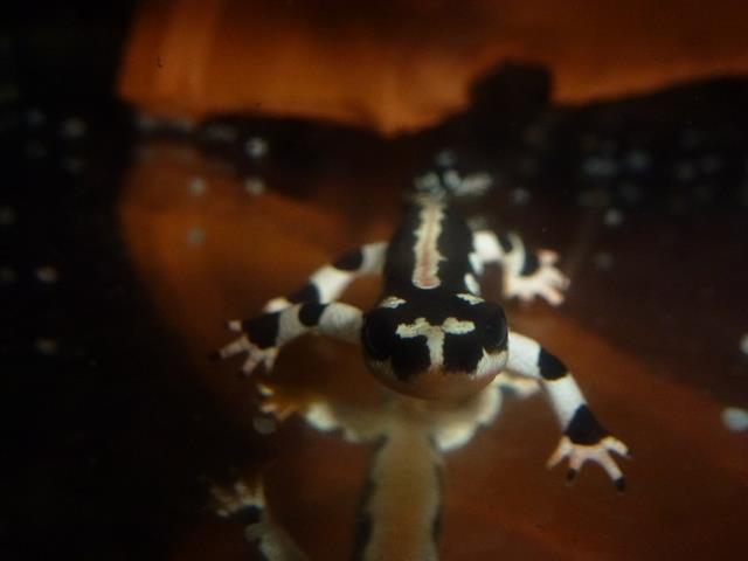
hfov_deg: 55.4
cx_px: 374
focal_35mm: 33
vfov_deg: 42.9
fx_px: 713
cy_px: 280
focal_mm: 5.9
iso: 400
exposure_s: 1/60
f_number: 3.6
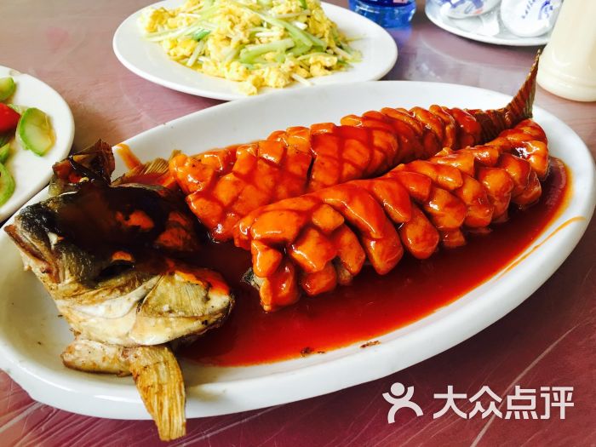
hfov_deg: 61.7
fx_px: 499
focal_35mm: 29
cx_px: 298
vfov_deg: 48.2
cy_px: 224
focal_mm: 4.15
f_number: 2.2
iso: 40
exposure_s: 1/33
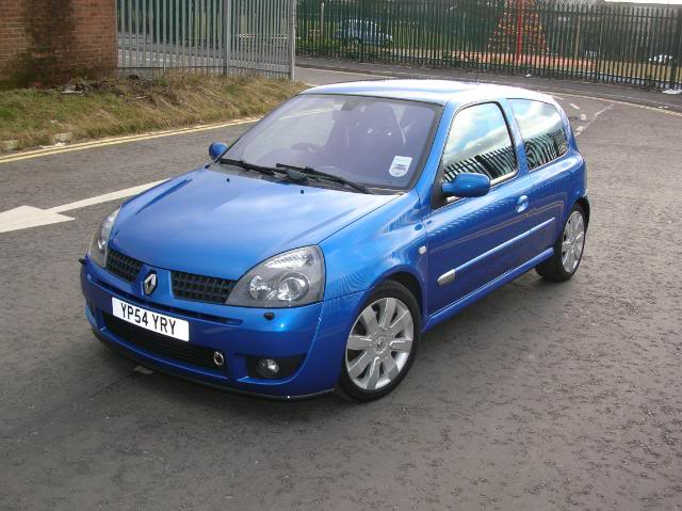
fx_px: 787
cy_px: 256
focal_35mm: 40
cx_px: 341
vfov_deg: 35.9
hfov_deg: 46.8
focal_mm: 6.6
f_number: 3
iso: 50
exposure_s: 1/200
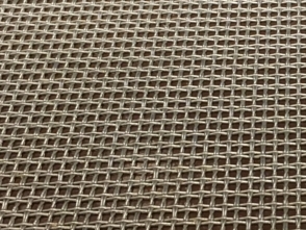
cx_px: 346
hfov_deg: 18.6
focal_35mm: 101
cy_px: 54
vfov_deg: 14.6
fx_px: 894
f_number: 2.2
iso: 160
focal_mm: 4.15
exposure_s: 1/30
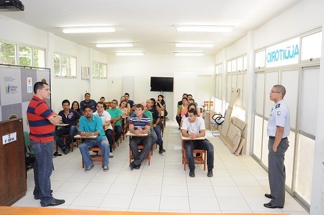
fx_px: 243
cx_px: 162
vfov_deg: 47.8
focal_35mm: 27
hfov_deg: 67.5
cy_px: 108
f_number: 5.6
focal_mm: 18
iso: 400
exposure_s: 1/40
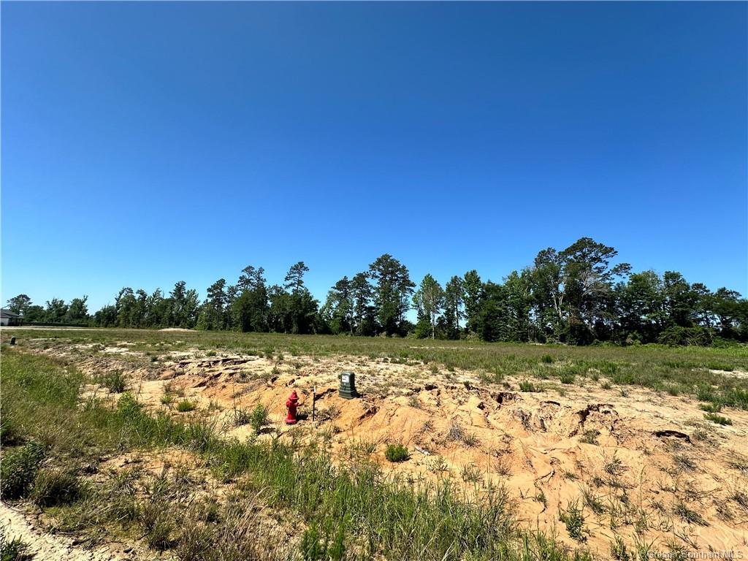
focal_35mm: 14
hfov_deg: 102.1
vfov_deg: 85.7
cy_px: 280
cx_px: 374
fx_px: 303
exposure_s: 1/1770
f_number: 2.2
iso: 40
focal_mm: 2.22
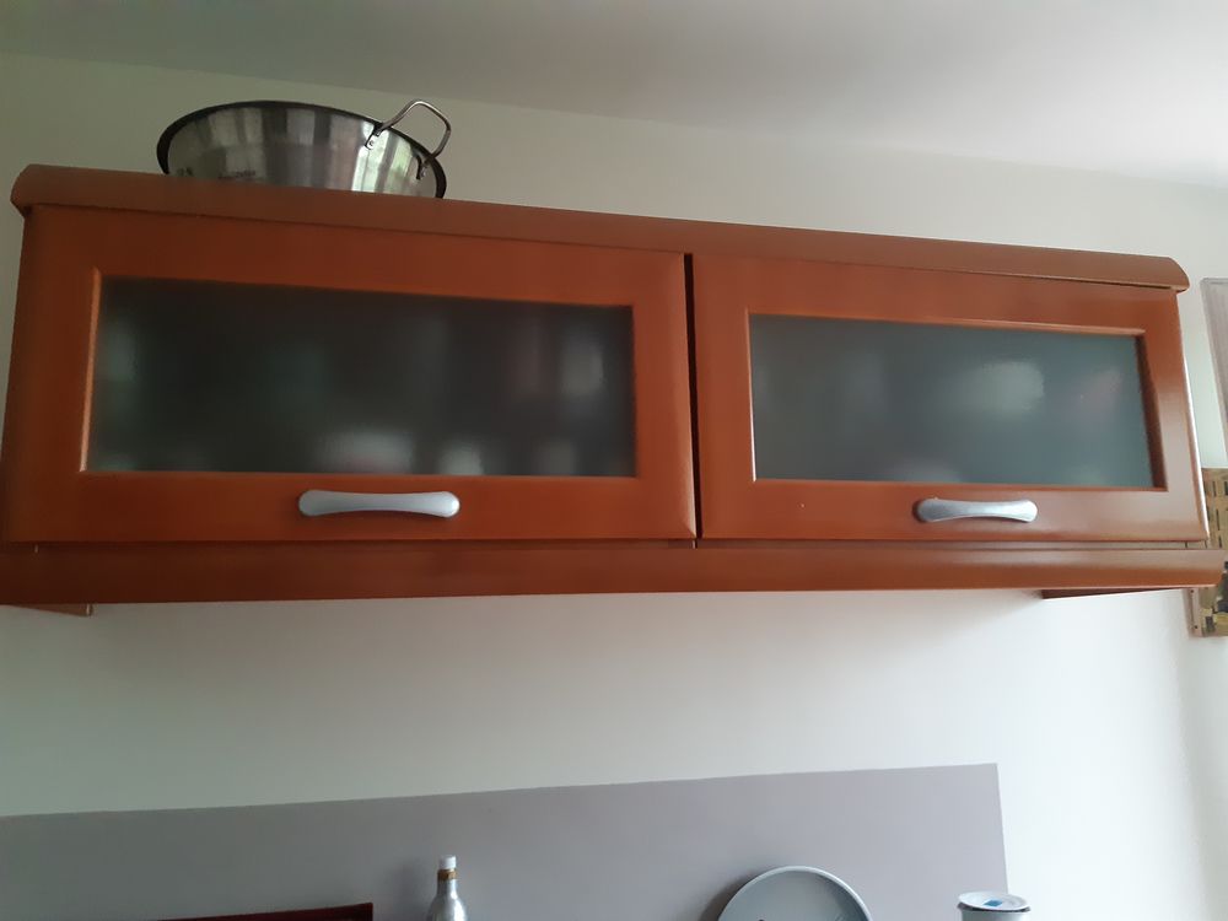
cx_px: 614
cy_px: 460
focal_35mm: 26
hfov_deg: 67.3
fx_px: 922
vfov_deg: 53.1
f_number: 1.7
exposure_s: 1/24
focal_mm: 3.92
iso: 640
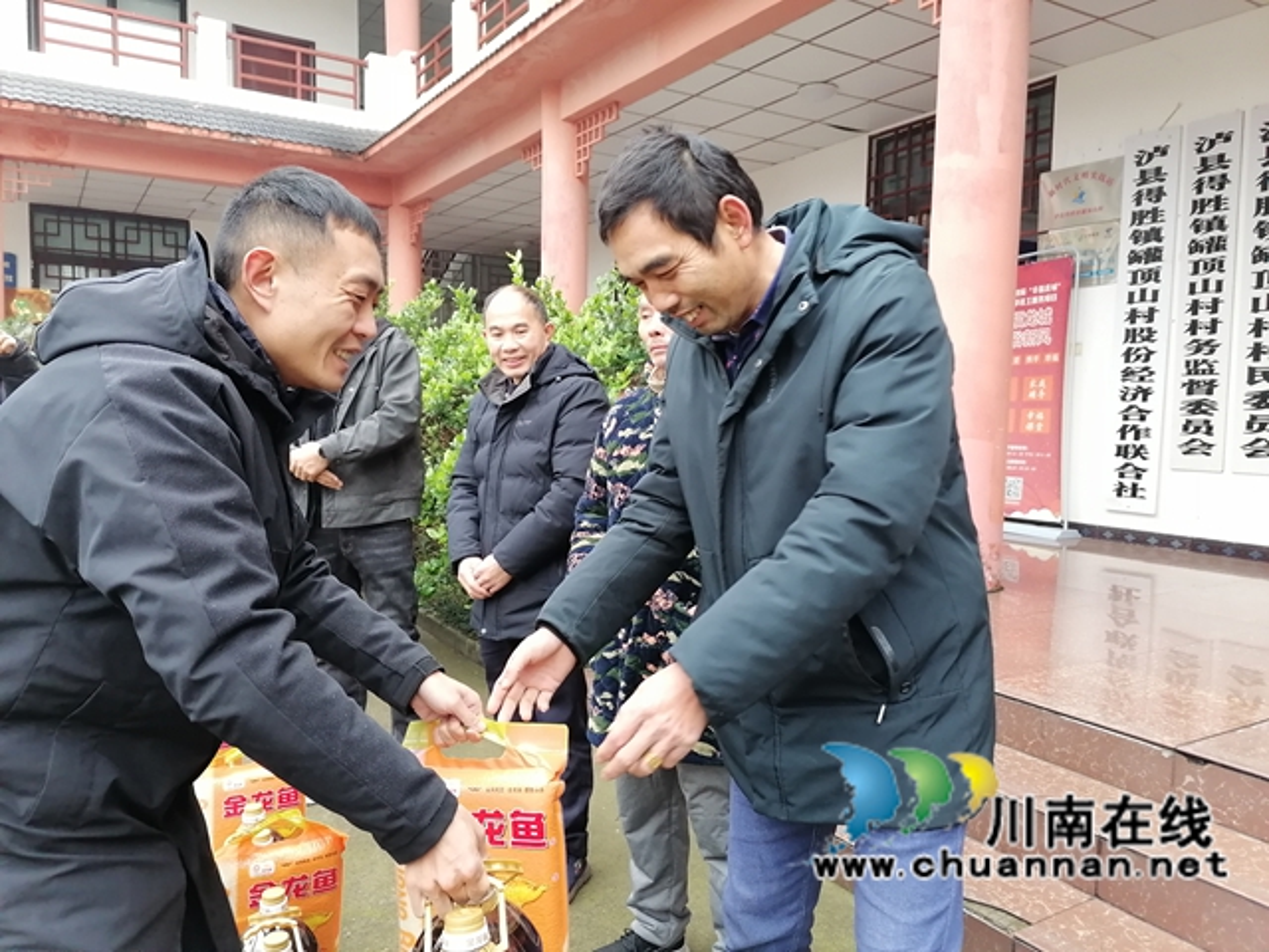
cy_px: 476
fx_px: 990
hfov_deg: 65.3
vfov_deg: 51.4
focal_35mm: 27
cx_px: 634
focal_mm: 5.3
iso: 250
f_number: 1.8
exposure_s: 1/100
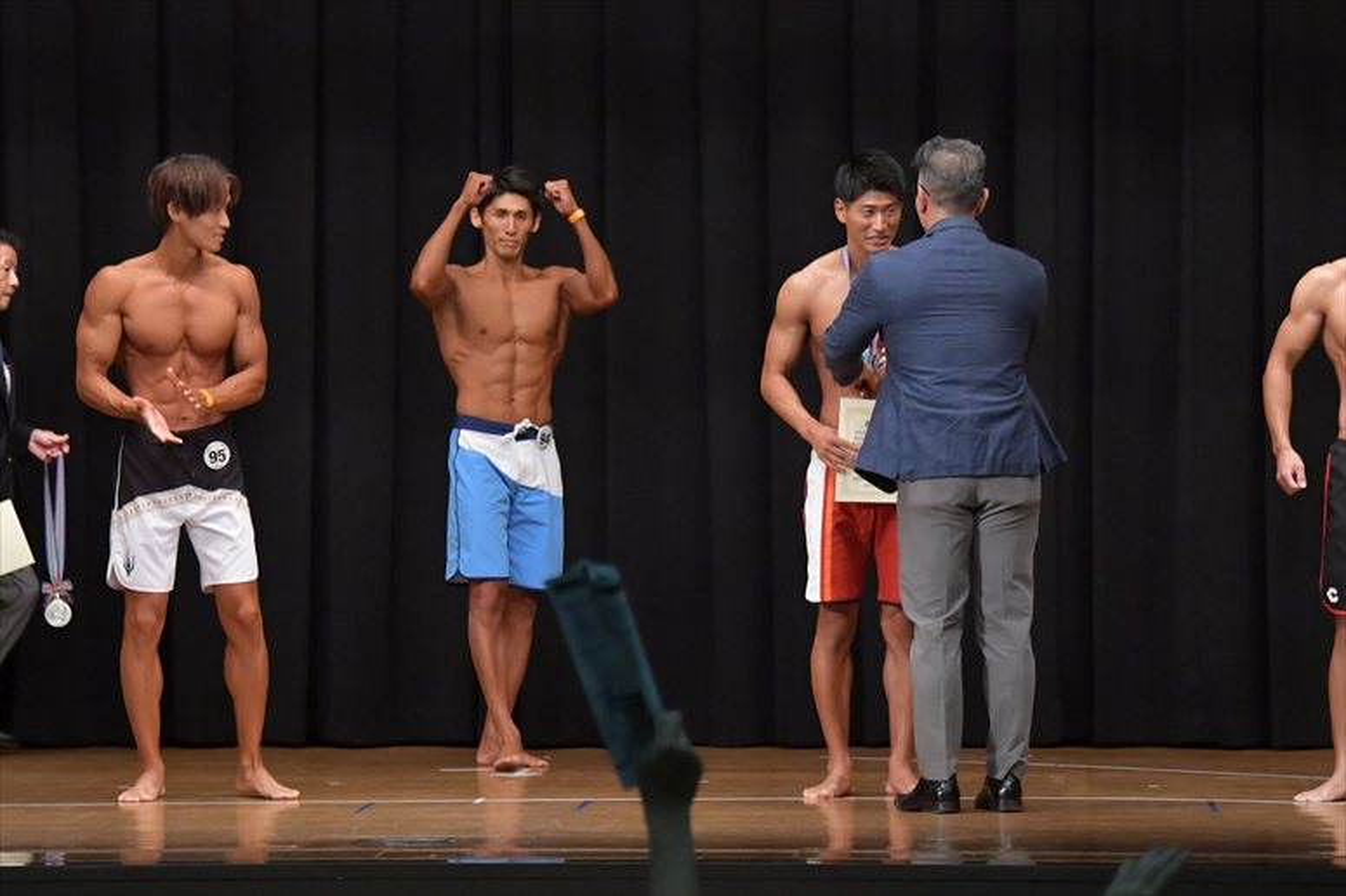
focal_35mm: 187
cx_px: 673
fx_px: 6988
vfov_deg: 7.3
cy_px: 448
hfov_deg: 11.0
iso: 6400
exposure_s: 1/400
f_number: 5.6
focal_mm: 125
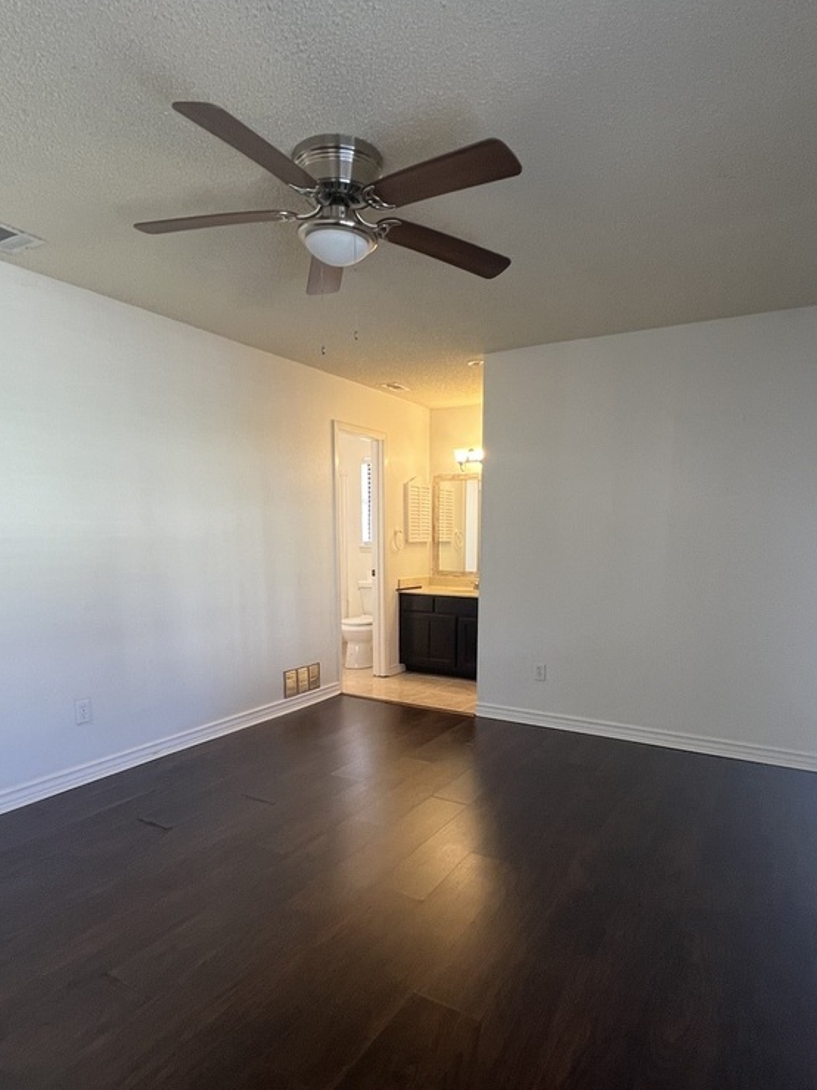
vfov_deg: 84.0
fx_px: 598
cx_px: 425
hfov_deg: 68.6
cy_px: 636
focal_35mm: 19
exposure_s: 1/60
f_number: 1.8
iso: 160
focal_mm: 1.57
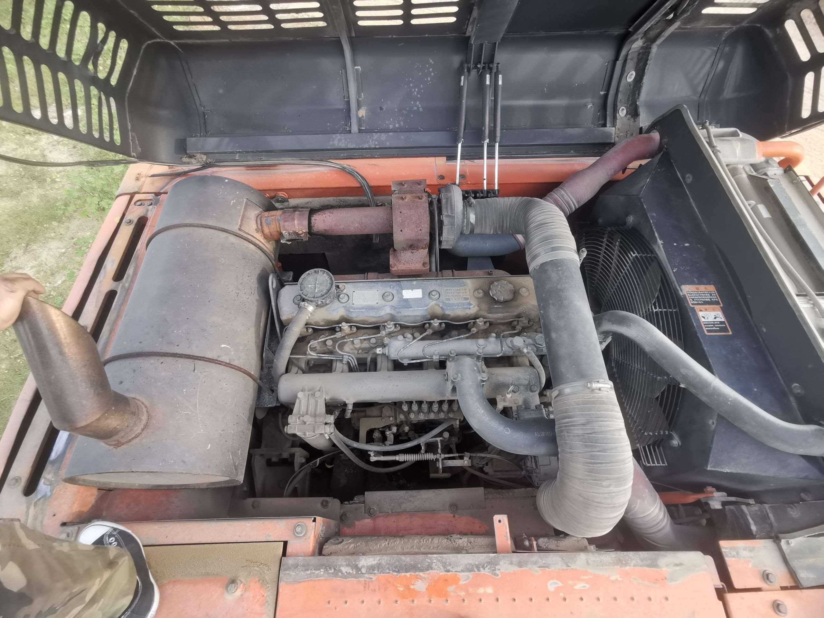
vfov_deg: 74.7
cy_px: 309
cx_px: 412
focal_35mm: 17
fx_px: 405
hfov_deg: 91.0
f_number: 2.2
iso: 50
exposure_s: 1/110
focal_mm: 2.26
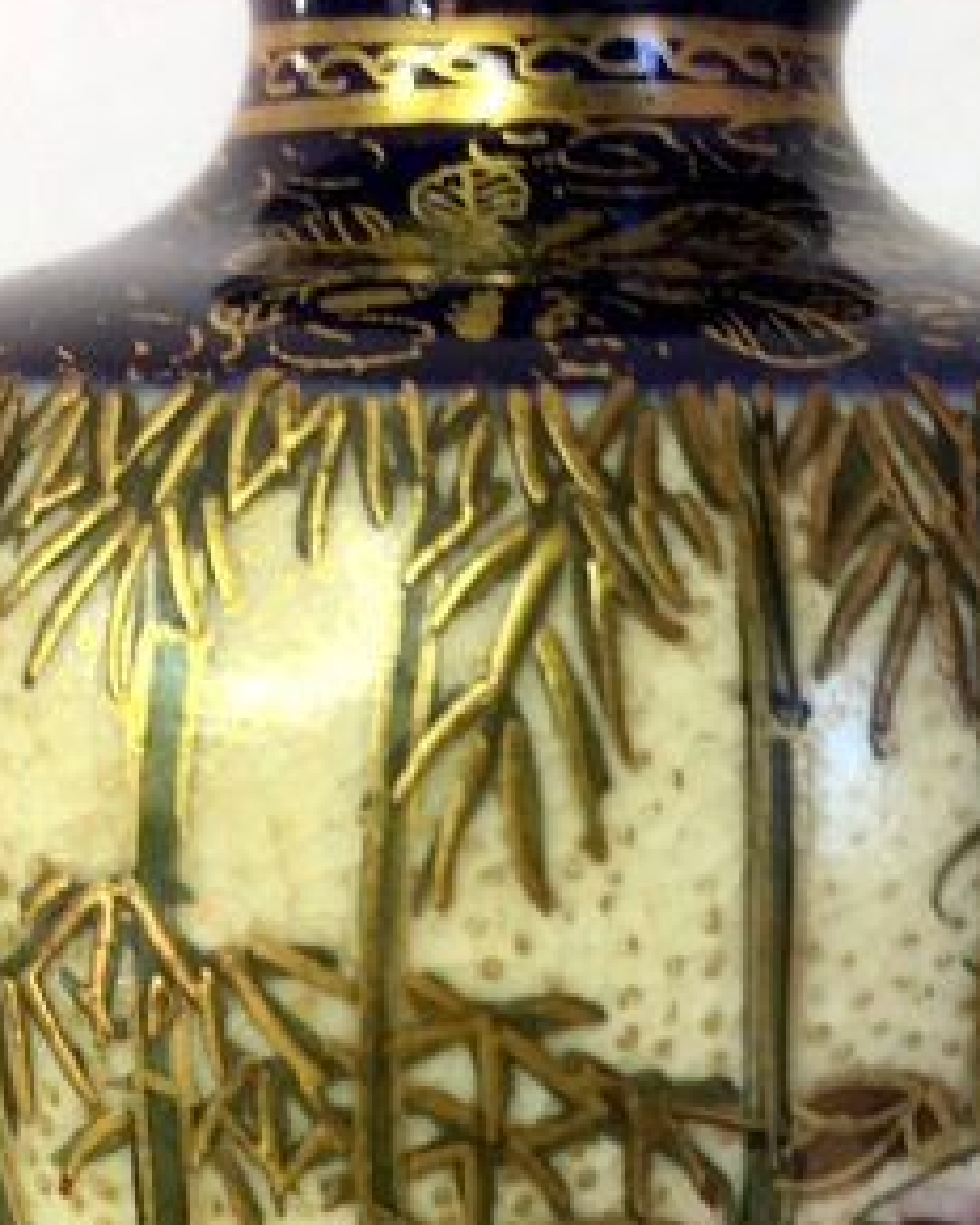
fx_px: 2719
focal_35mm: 75
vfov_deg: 24.5
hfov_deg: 20.4
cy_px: 1153
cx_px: 435
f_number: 2.2
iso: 32
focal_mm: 4.15
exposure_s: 1/50
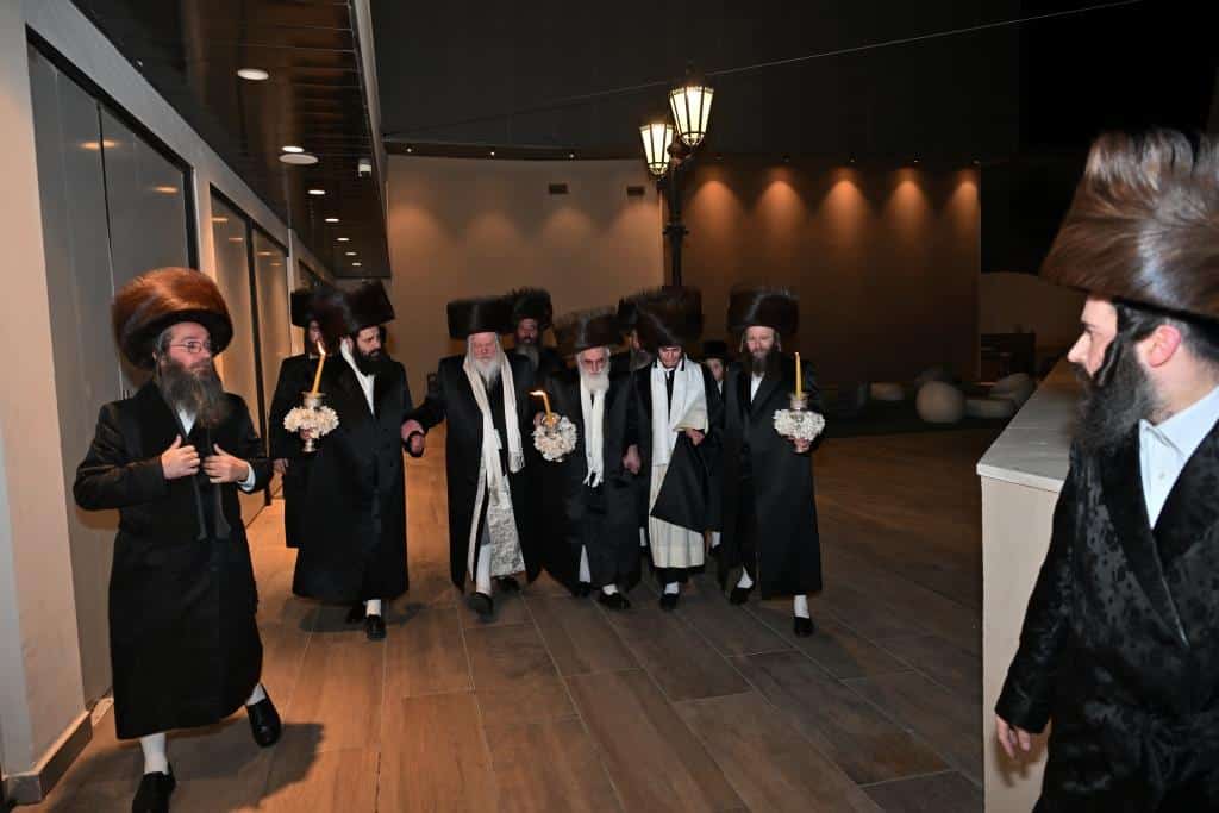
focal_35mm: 24
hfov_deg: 73.7
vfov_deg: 53.1
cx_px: 610
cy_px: 406
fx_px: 813
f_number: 4
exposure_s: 1/200
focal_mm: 24
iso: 500
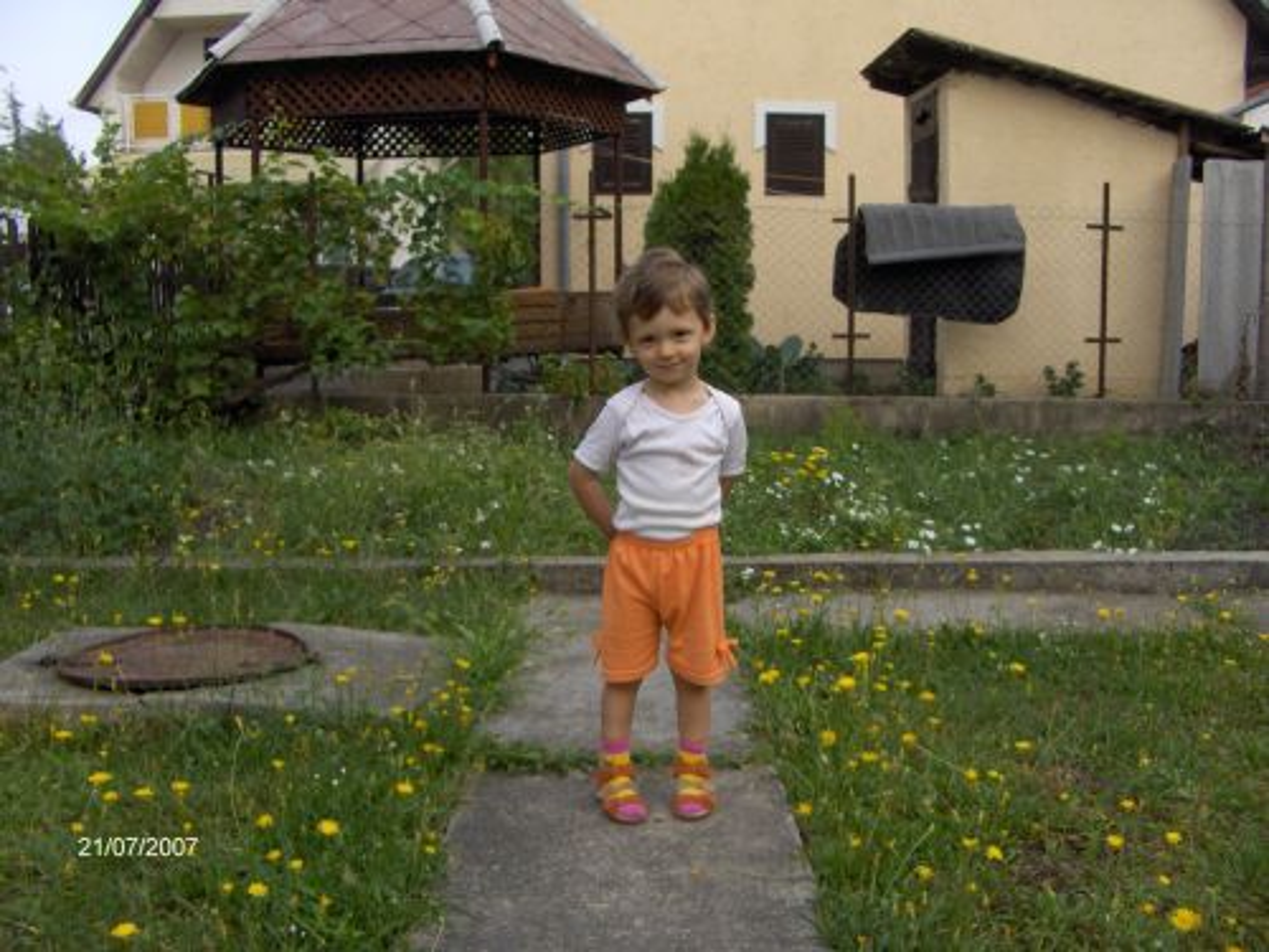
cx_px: 634
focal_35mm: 35
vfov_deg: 40.7
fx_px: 1283
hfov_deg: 52.6
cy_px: 476
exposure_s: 1/546
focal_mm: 5.8
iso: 100
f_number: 2.6
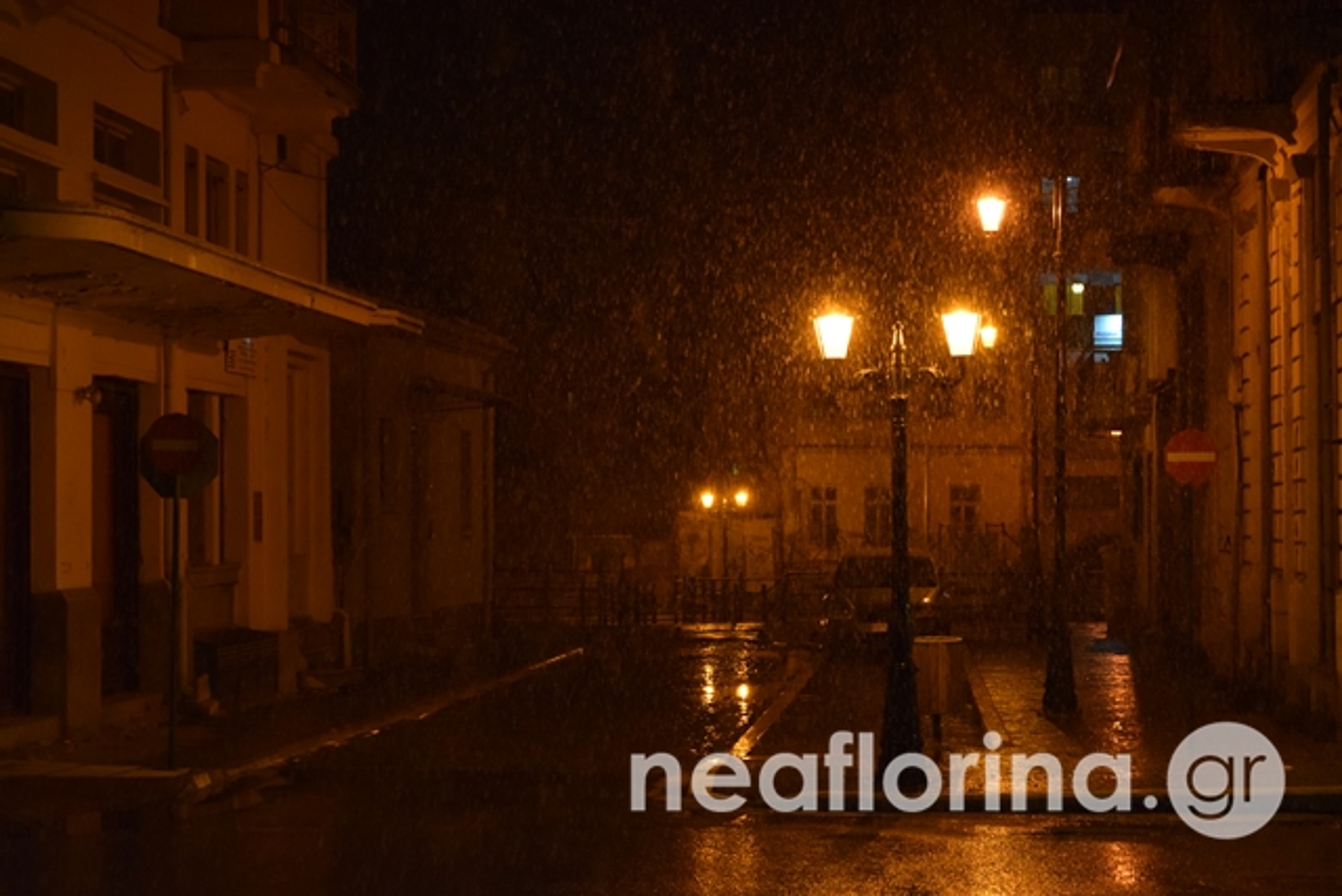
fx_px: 3076
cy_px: 448
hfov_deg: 24.6
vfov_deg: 16.6
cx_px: 671
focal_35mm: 82
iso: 2500
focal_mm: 55
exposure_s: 1/60
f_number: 5.6
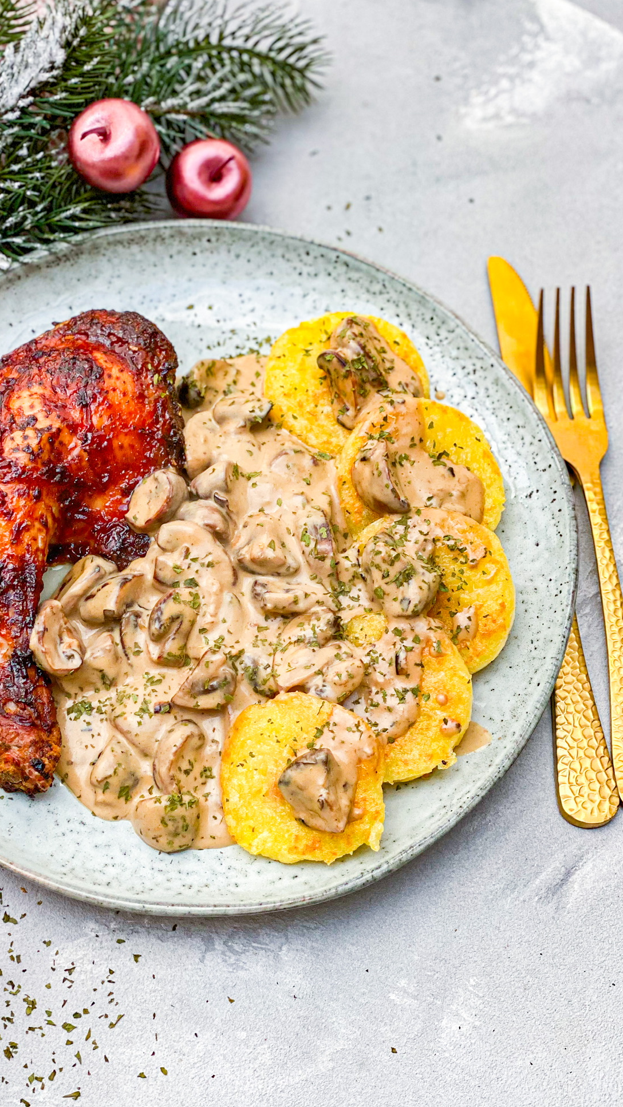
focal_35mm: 60
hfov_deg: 20.0
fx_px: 1762
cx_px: 199
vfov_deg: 34.9
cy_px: 562
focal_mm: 6
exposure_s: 1/120
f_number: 2
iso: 80
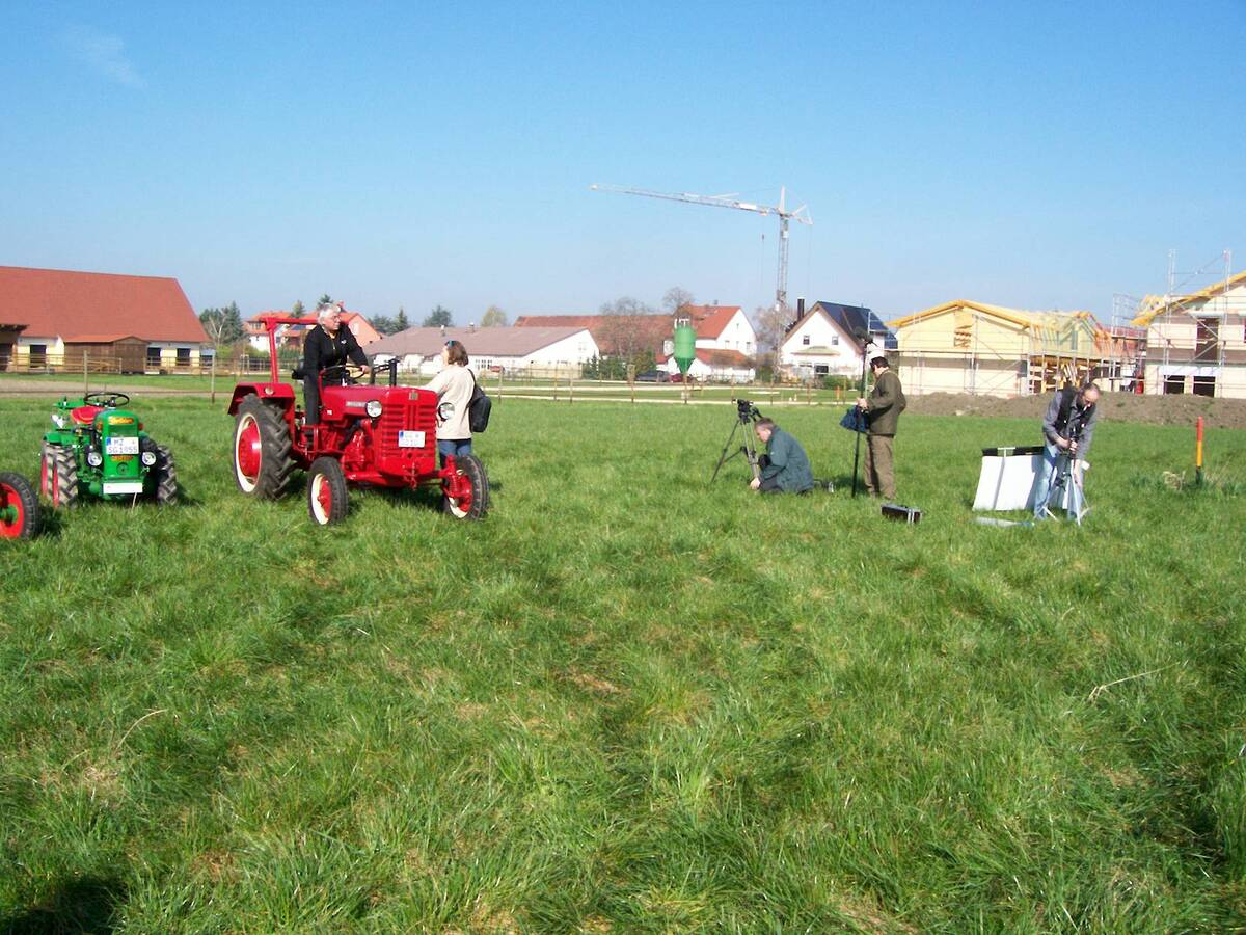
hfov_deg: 54.0
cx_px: 623
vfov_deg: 41.8
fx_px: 1224
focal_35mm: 34
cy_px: 468
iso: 80
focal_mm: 5.6
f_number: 5.1
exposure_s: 1/359
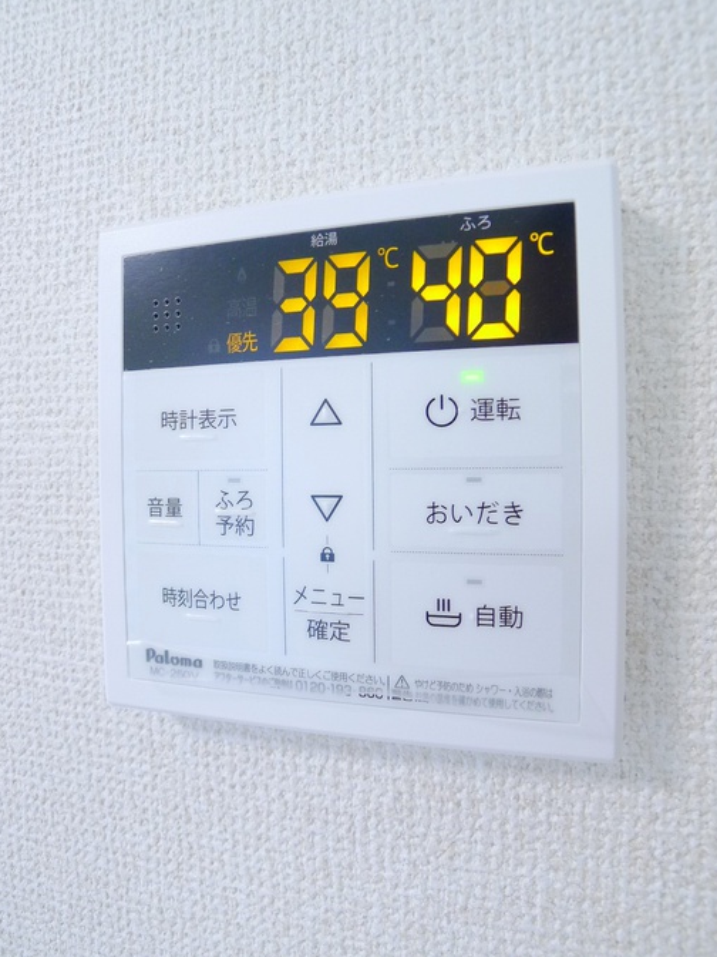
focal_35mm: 25
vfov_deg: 69.4
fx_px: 690
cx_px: 359
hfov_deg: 54.9
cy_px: 473
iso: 250
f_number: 2
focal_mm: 5.1
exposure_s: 1/60
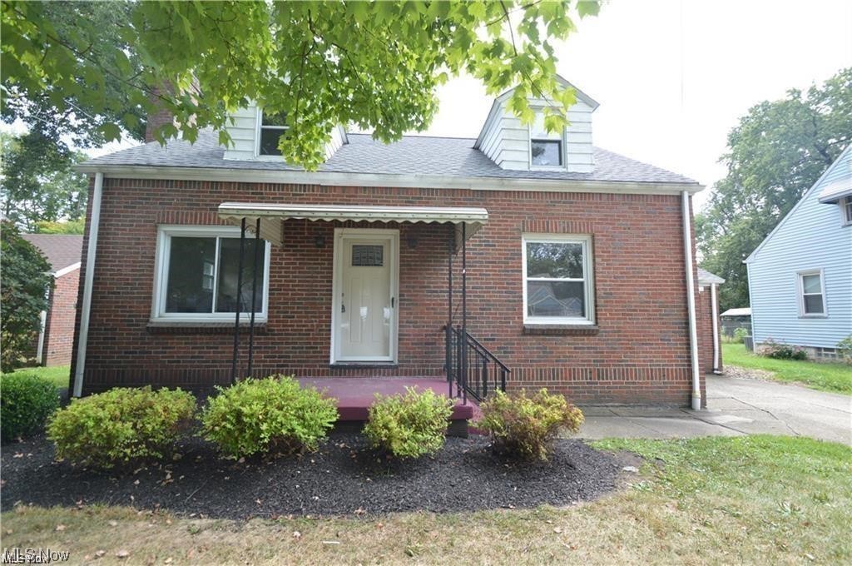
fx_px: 355
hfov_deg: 100.5
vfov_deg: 77.2
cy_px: 283
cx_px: 426
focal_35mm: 15
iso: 220
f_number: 5.6
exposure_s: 1/125
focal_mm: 10
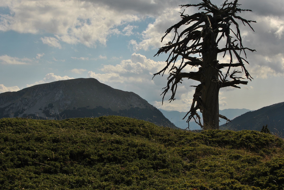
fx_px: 415
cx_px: 142
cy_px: 95
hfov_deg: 37.8
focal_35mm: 52
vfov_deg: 25.8
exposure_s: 1/800
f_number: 7.1
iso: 100
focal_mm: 35
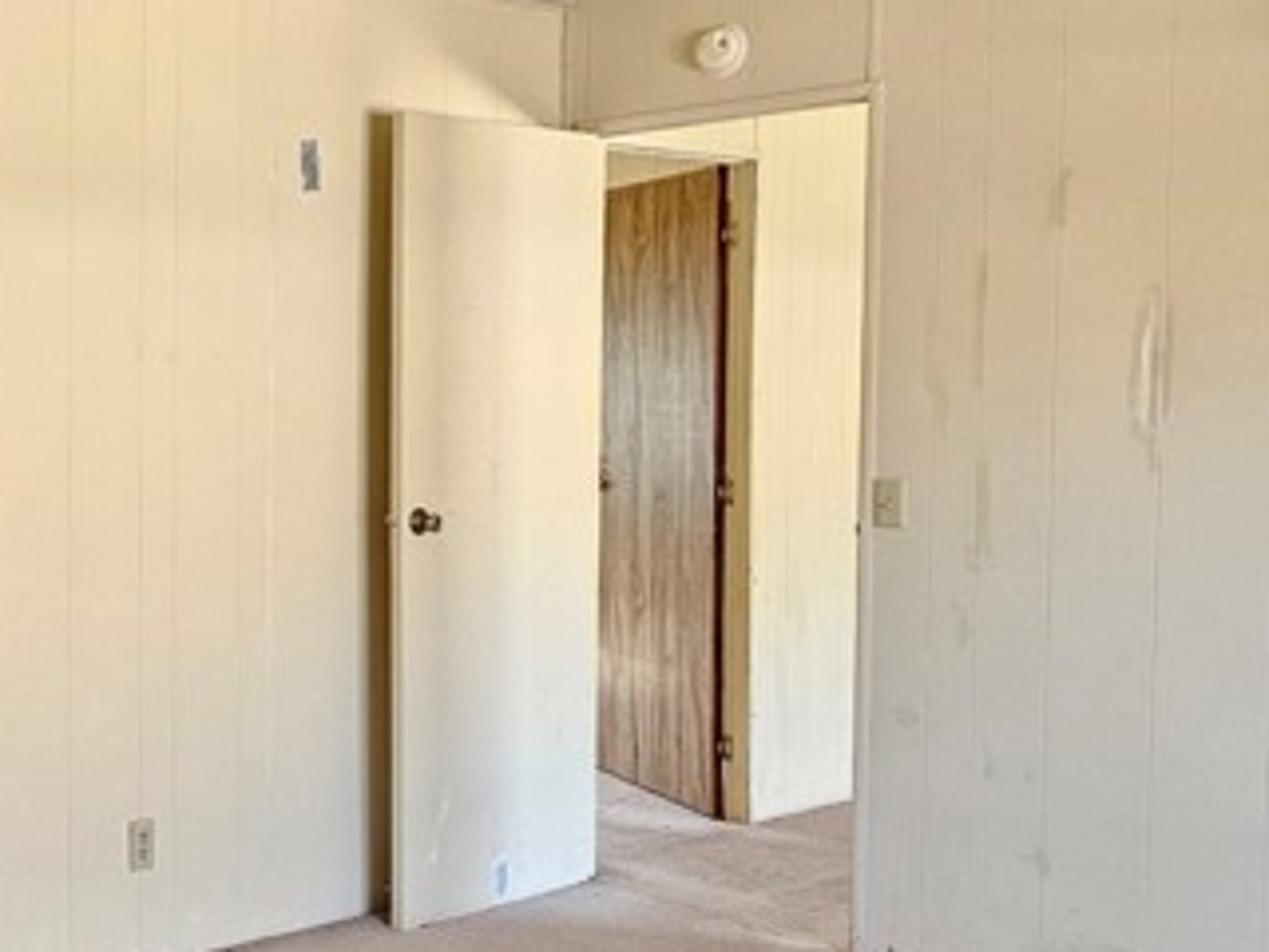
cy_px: 432
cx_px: 4
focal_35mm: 46
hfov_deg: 37.0
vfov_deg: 31.5
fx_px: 1686
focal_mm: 6.3
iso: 500
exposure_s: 1/170
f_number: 1.7
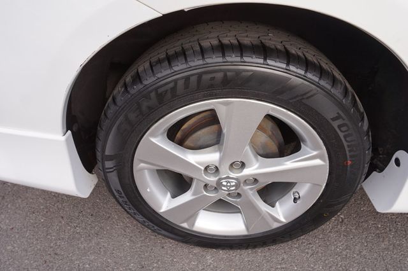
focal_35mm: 24
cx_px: 204
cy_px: 136
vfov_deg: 53.1
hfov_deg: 73.8
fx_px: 272
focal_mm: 16
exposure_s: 1/80
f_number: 6.3
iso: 100
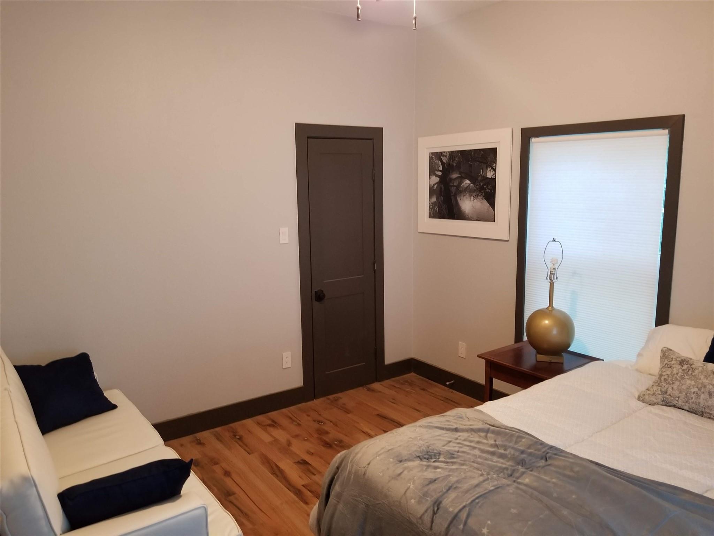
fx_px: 536
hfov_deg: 67.3
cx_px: 357
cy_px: 268
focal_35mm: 26
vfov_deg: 53.1
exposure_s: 1/15
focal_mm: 4.25
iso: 200
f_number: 1.7
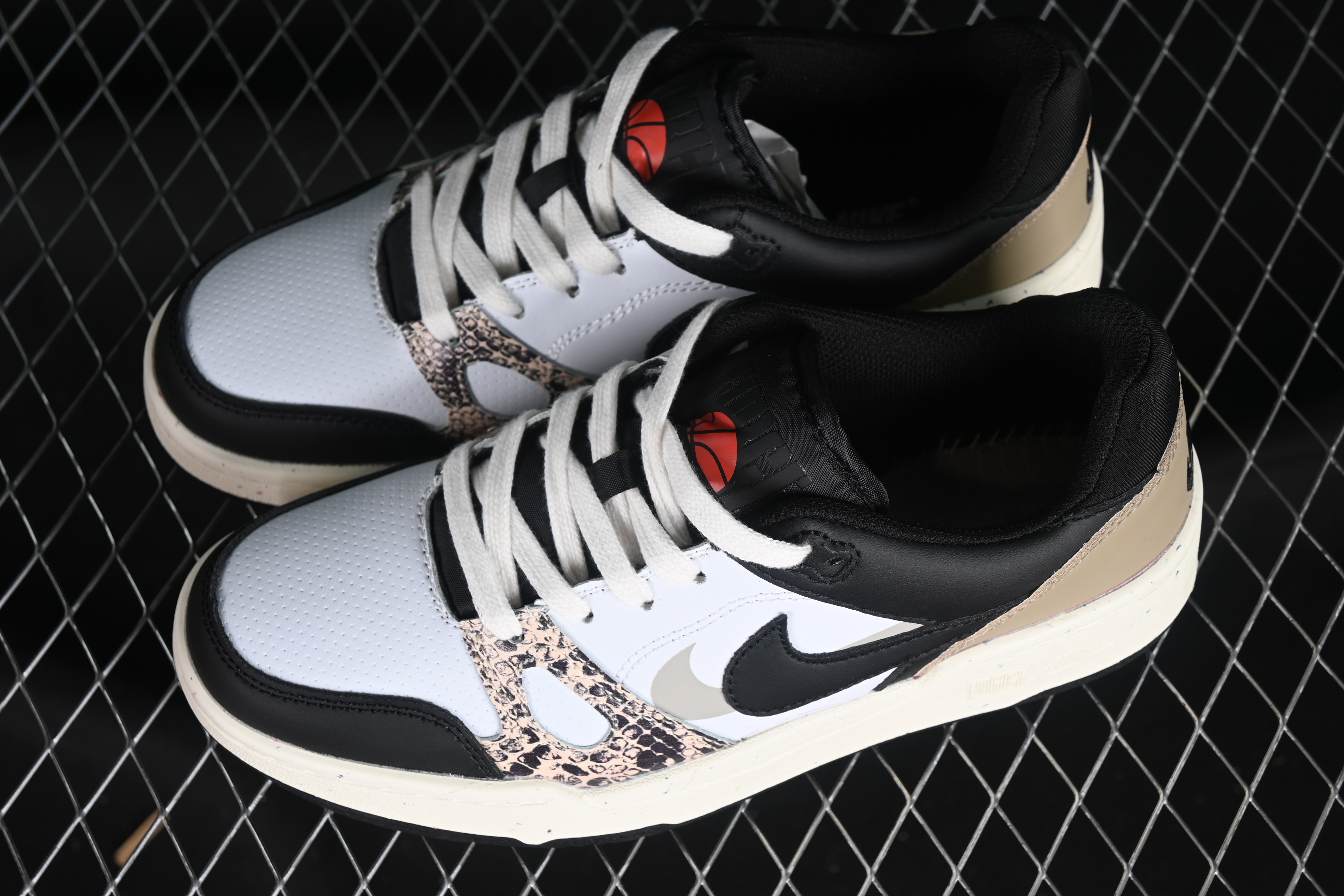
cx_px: 672
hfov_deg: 27.0
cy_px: 448
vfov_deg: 18.2
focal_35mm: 75
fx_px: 2800
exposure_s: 1/60
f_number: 6.3
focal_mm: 50
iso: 160
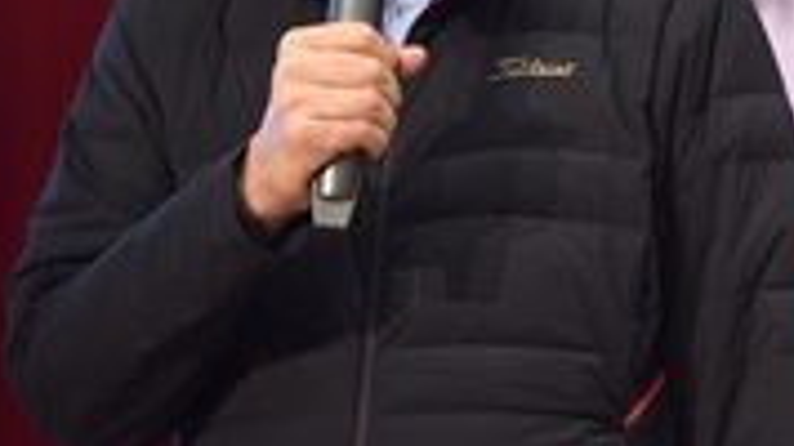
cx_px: 807
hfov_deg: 4.8
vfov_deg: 2.7
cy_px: -60
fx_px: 9429
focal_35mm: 448
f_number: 2.8
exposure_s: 1/125
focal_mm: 190
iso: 2500
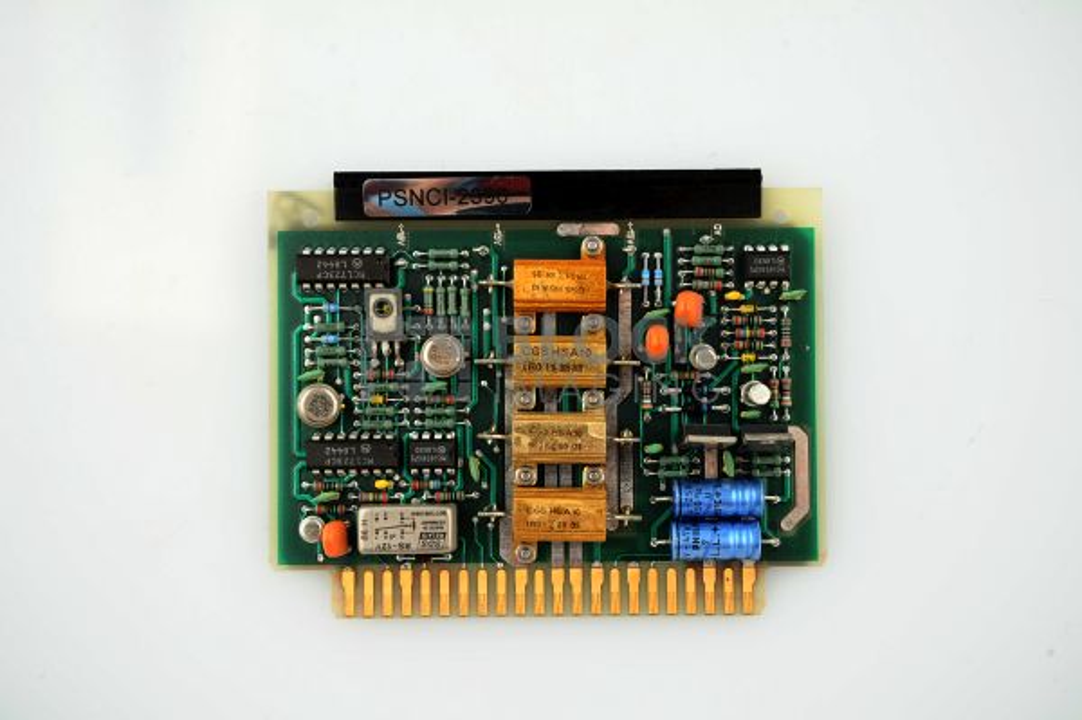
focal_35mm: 70
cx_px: 541
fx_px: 2102
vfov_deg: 19.4
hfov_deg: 28.9
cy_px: 360
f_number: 7.1
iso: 800
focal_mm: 70
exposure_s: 1/100
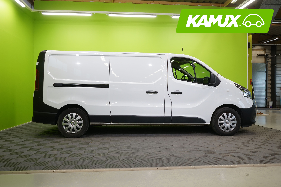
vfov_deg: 46.4
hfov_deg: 65.5
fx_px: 219
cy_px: 94
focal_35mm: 28
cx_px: 140
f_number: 5.6
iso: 500
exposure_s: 1/40
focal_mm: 28
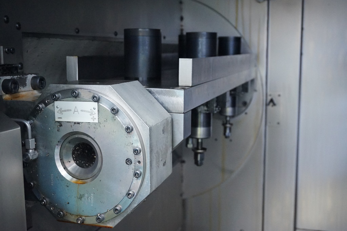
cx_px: 174
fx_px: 419
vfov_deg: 30.9
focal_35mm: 44
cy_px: 116
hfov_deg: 45.0
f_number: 4.5
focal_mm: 29
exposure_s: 1/25
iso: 3200
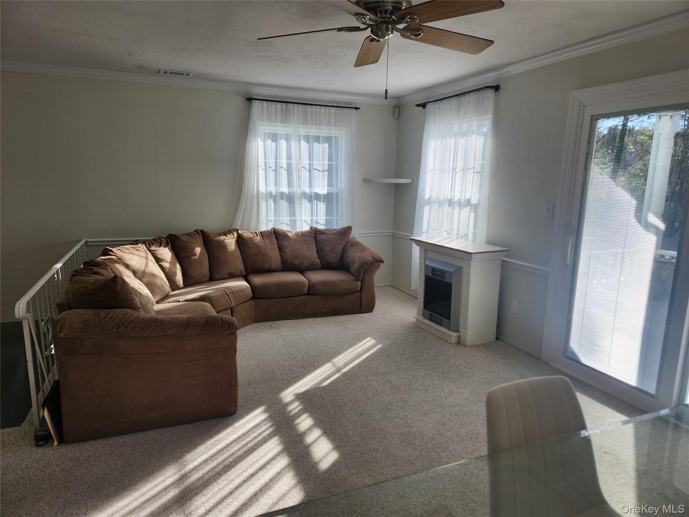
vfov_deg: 58.9
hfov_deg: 73.9
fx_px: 458
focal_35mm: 23
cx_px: 344
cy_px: 258
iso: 20
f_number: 1.8
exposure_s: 1/217
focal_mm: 5.4
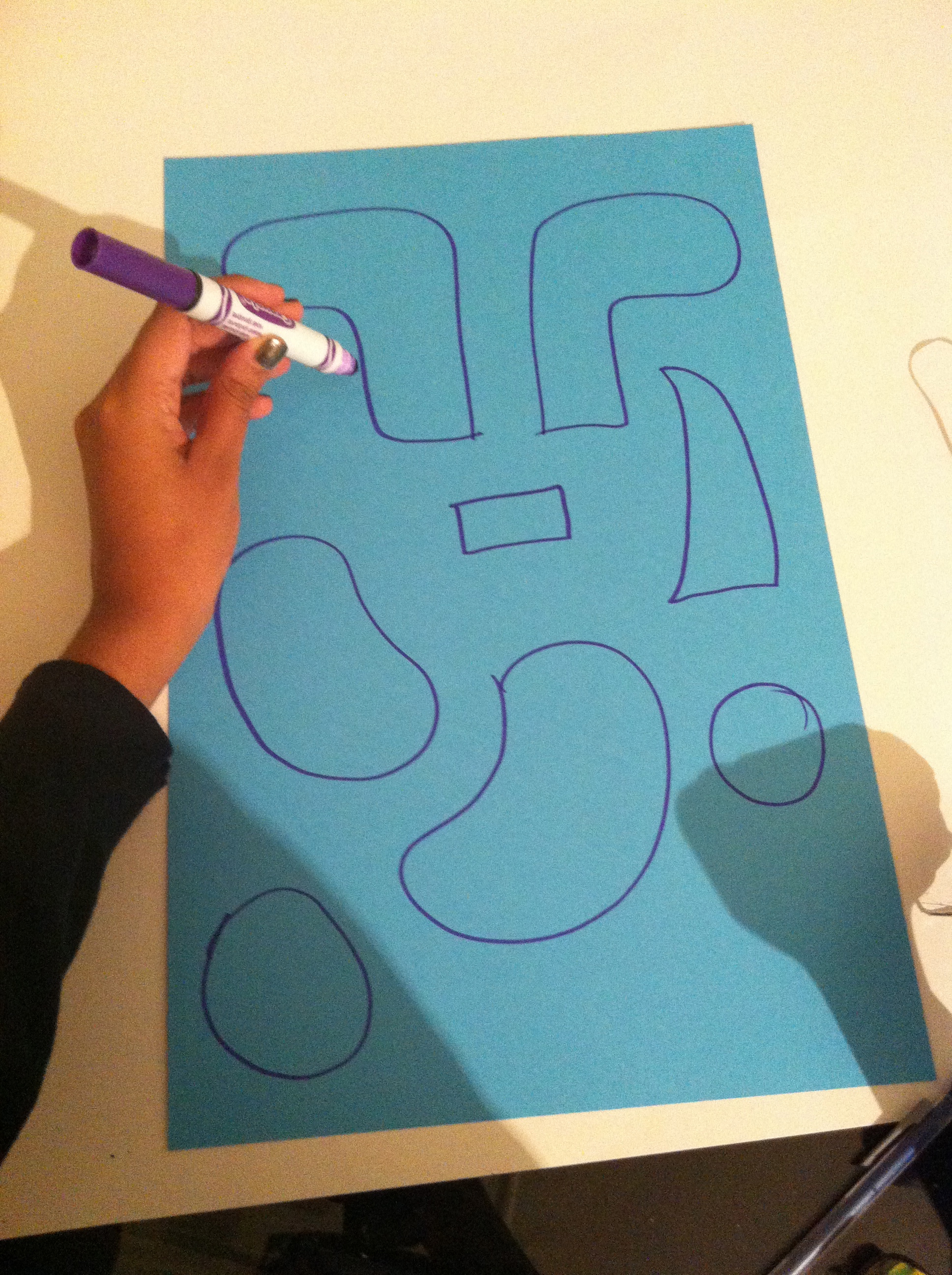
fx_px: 1287
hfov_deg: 40.6
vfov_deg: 52.7
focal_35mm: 35
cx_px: 476
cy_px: 638
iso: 500
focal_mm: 3.85
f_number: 2.8
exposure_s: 1/17
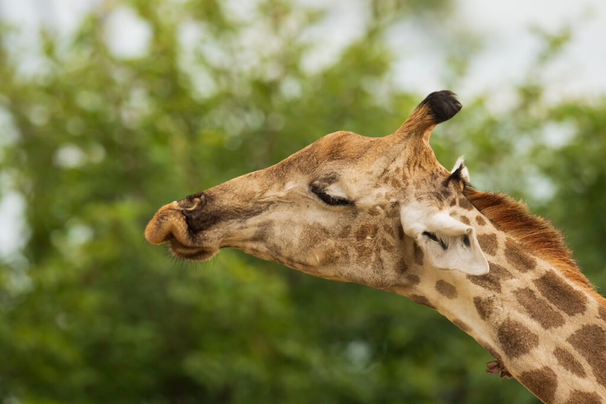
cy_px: 202
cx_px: 303
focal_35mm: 600
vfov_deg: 2.3
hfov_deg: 3.4
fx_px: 10101
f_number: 6.3
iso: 2000
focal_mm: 600
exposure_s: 1/2500
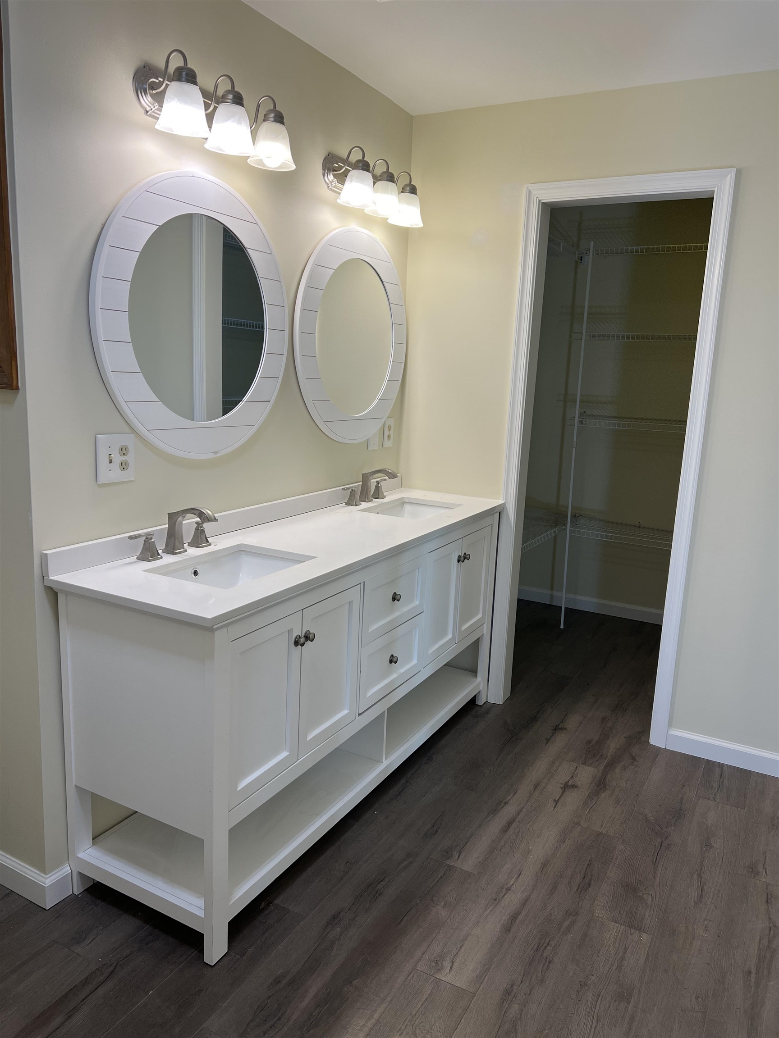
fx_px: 780
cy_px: 519
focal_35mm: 26
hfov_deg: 53.1
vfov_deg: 67.3
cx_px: 390
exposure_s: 1/120
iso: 40
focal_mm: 5.7
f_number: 1.5
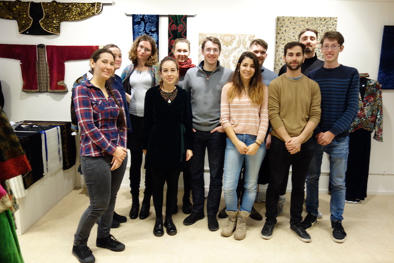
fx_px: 306
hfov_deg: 65.5
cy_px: 132
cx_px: 197
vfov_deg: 46.4
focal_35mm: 28
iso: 160
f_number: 1.8
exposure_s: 1/30
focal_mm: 10.4
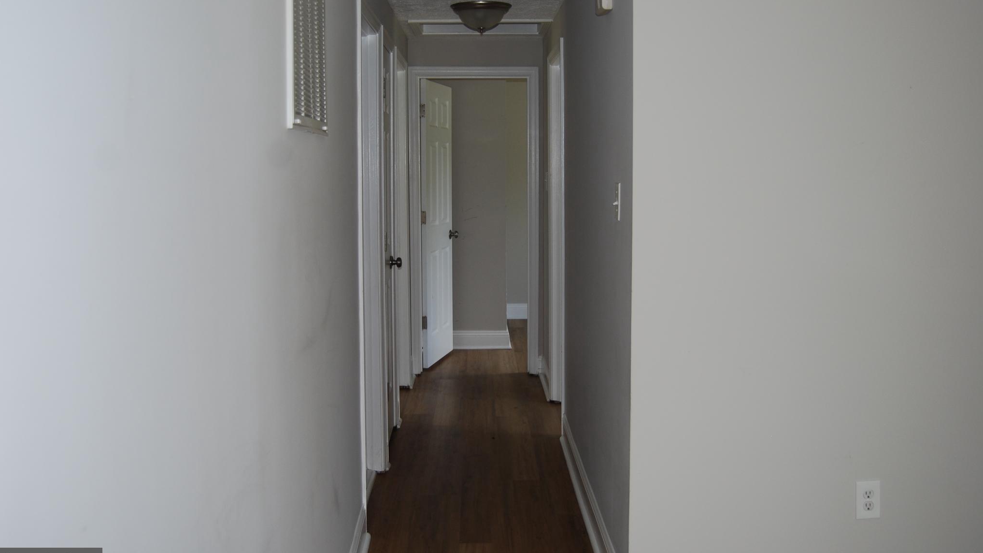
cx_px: 490
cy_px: 252
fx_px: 990
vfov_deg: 31.2
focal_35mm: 38
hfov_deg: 52.8
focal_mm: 24
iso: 200
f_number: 4
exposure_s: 1/60
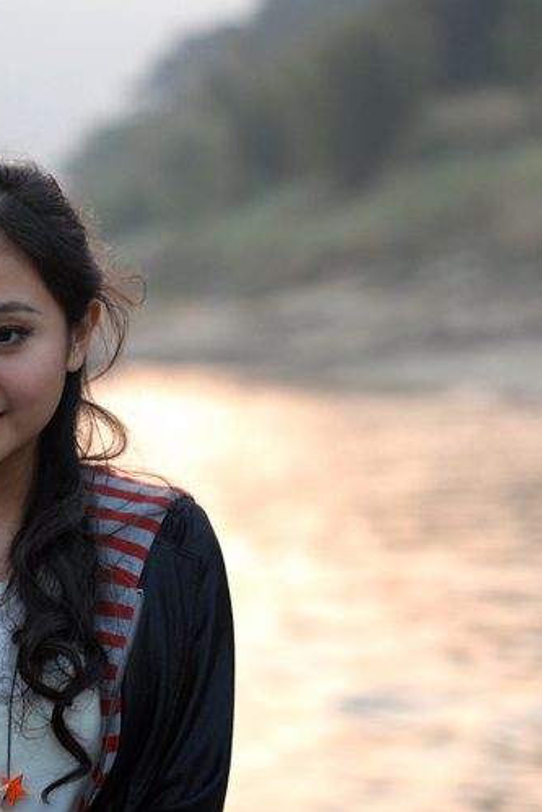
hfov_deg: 8.6
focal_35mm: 158
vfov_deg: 13.0
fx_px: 3565
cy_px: 407
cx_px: -36
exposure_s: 1/160
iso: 400
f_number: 3.2
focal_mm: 70
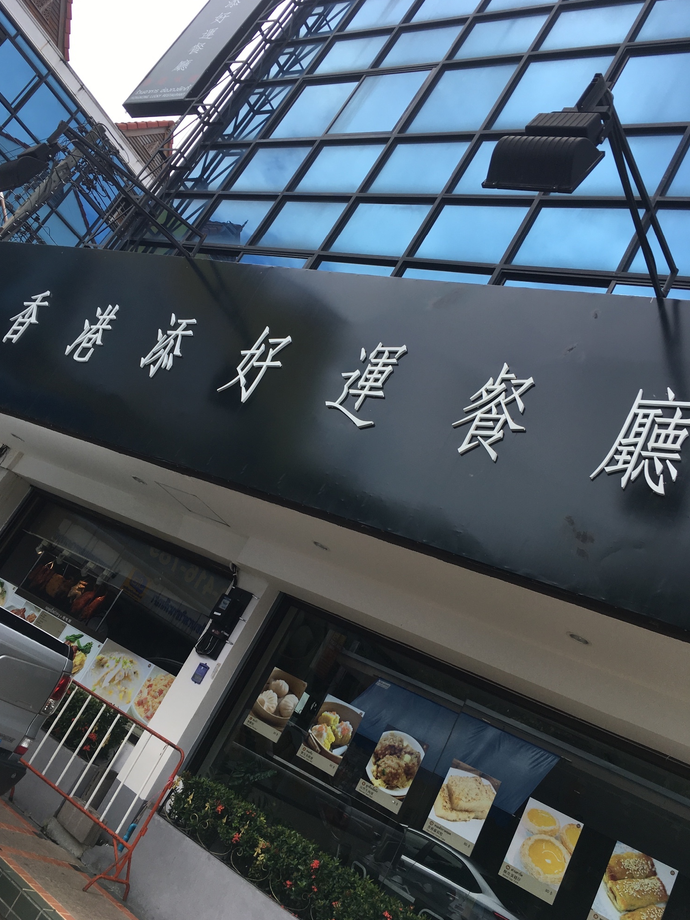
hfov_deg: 46.8
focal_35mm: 30
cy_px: 469
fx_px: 797
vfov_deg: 60.0
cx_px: 336
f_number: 2.2
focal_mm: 4.15
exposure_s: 1/818
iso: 25
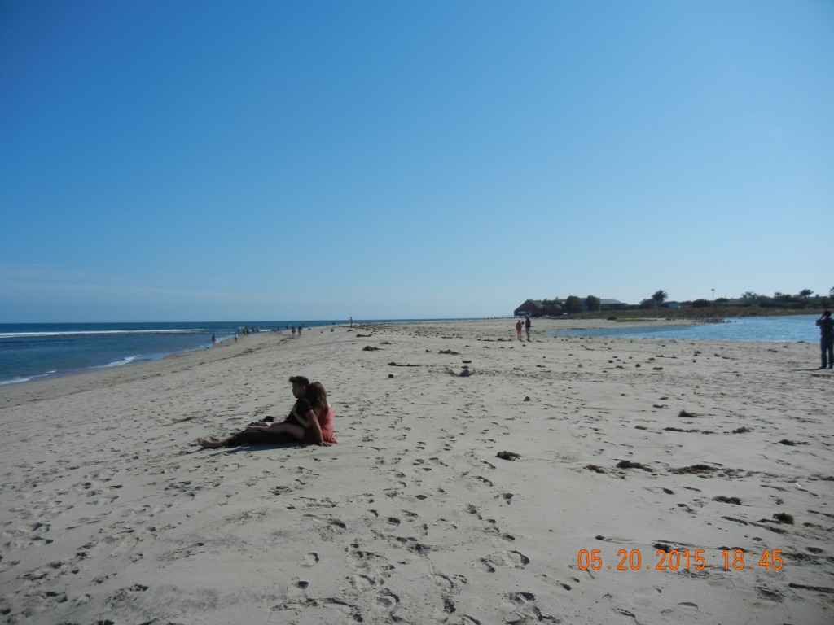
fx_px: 723
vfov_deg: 46.8
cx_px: 417
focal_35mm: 30
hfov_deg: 60.0
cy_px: 312
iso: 160
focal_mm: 5.4
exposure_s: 1/933
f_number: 7
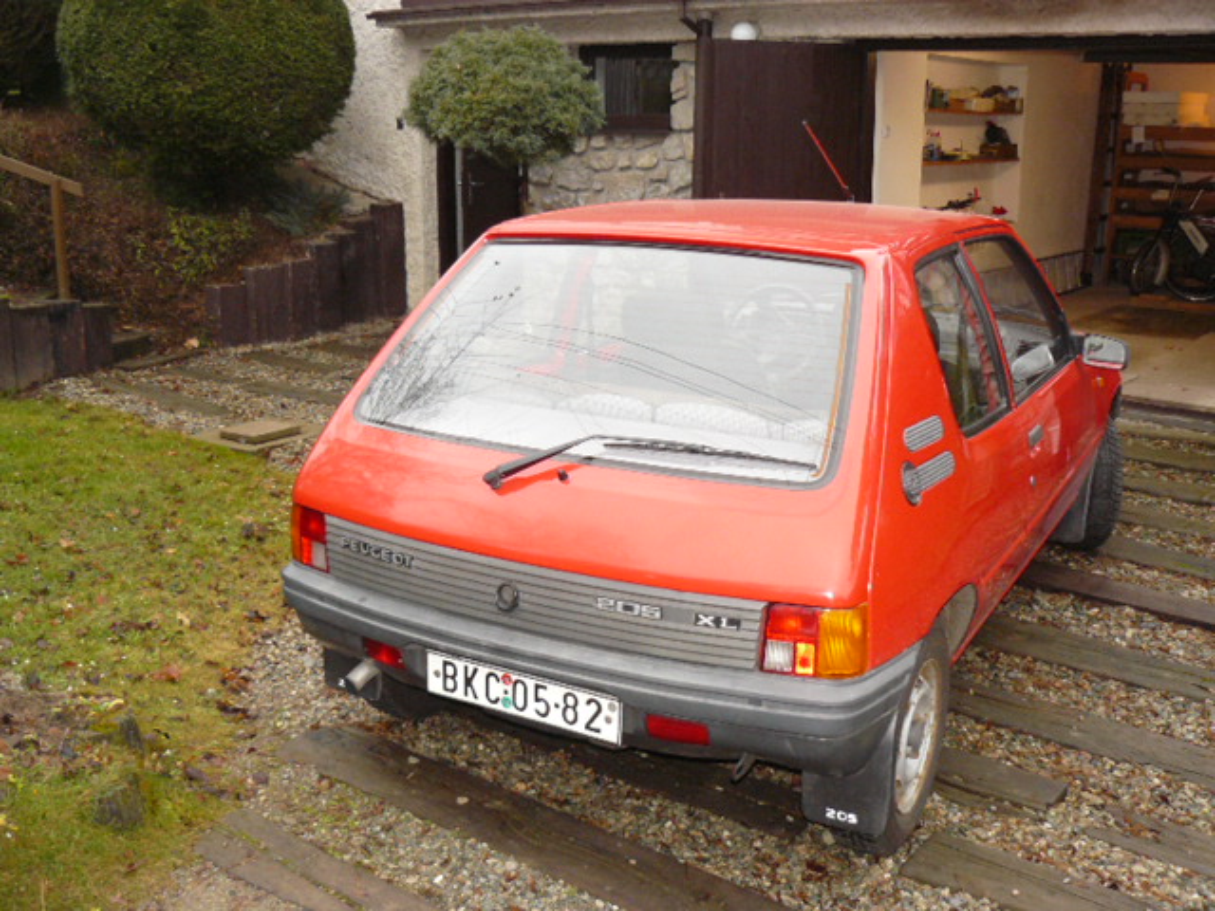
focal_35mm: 36
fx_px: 1264
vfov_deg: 39.7
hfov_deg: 51.4
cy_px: 456
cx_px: 608
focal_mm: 6
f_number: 2.8
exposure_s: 1/30
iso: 250
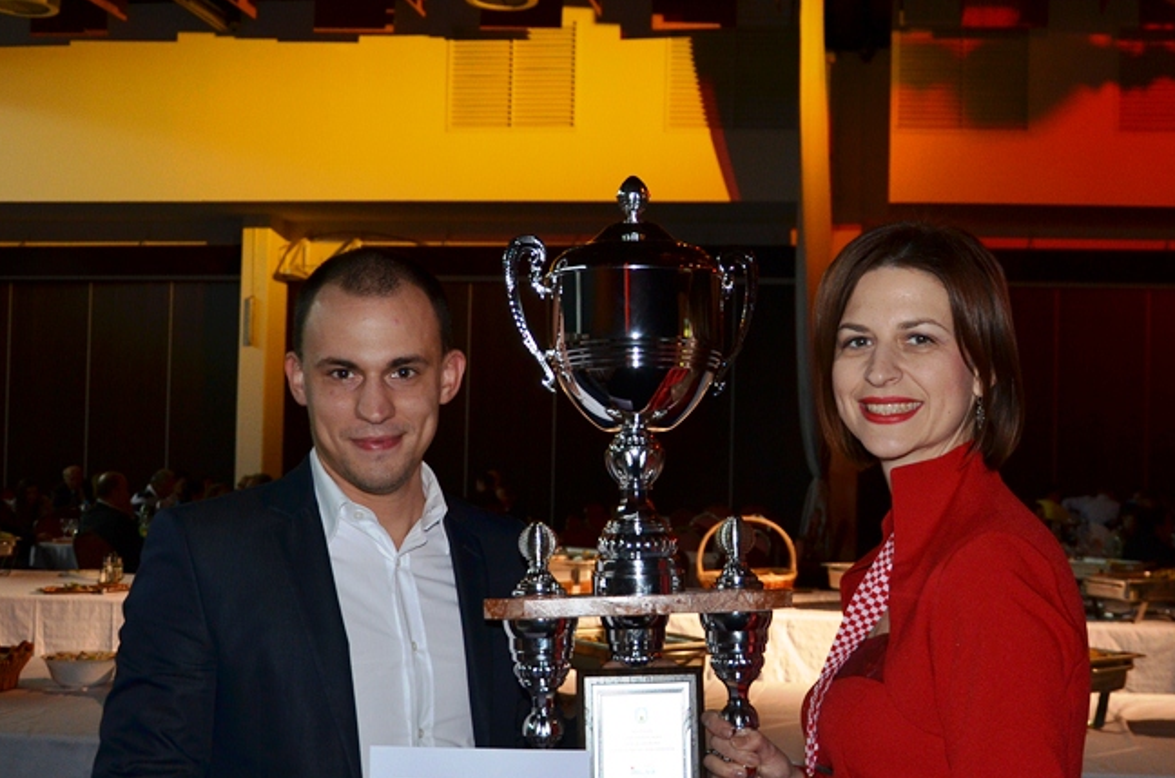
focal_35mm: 50
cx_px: 745
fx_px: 1622
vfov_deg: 27.0
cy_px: 404
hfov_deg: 39.5
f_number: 4.5
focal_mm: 21
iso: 500
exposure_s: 1/60
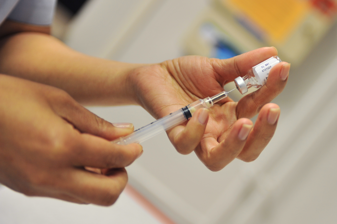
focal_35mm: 50
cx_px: 168
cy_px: 112
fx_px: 468
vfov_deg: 27.0
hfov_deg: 39.6
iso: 500
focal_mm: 50
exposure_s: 1/100
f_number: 2.8
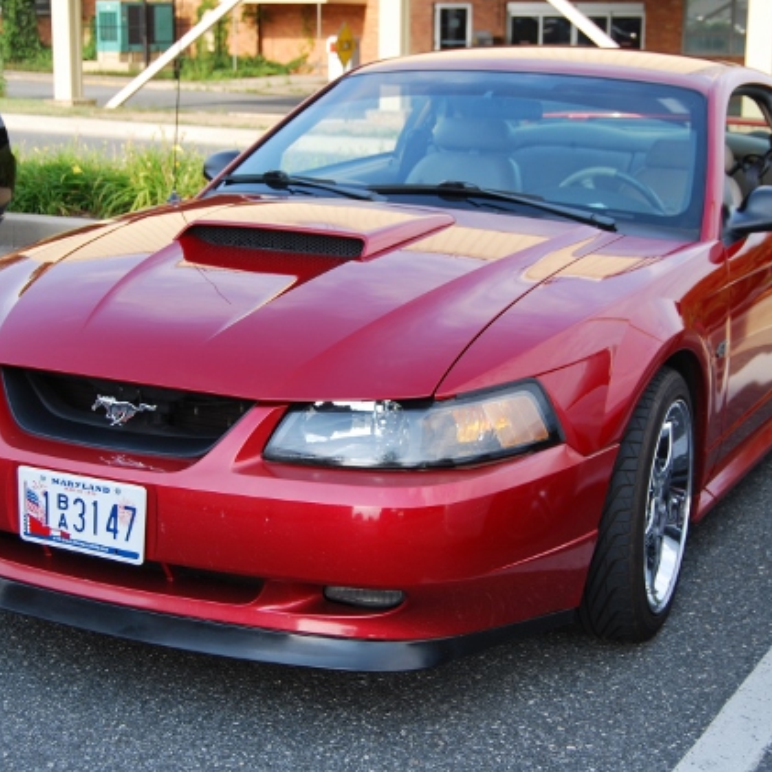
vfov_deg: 27.7
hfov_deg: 27.7
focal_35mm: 62
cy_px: 381
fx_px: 1564
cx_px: 367
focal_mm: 32
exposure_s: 1/125
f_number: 5.6
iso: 125
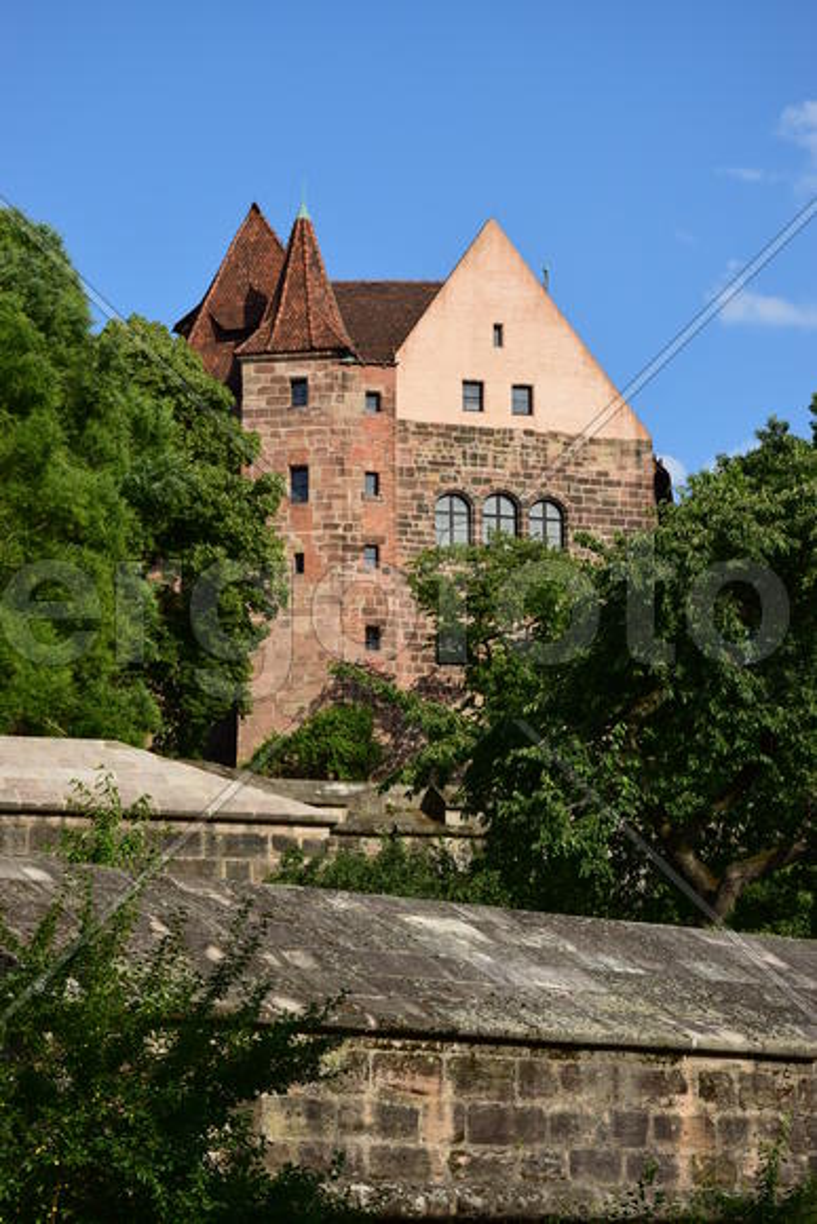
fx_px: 2653
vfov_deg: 26.0
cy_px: 612
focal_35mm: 78
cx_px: 408
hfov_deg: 17.5
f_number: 8
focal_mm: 52
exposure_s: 1/250
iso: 100
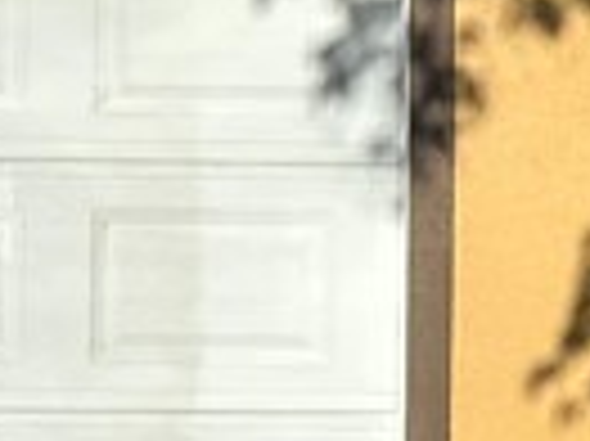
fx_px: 3201
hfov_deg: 9.3
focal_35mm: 188
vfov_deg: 7.9
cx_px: 1482
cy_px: 122
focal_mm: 6.86
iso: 80
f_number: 1.78
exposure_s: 1/7042
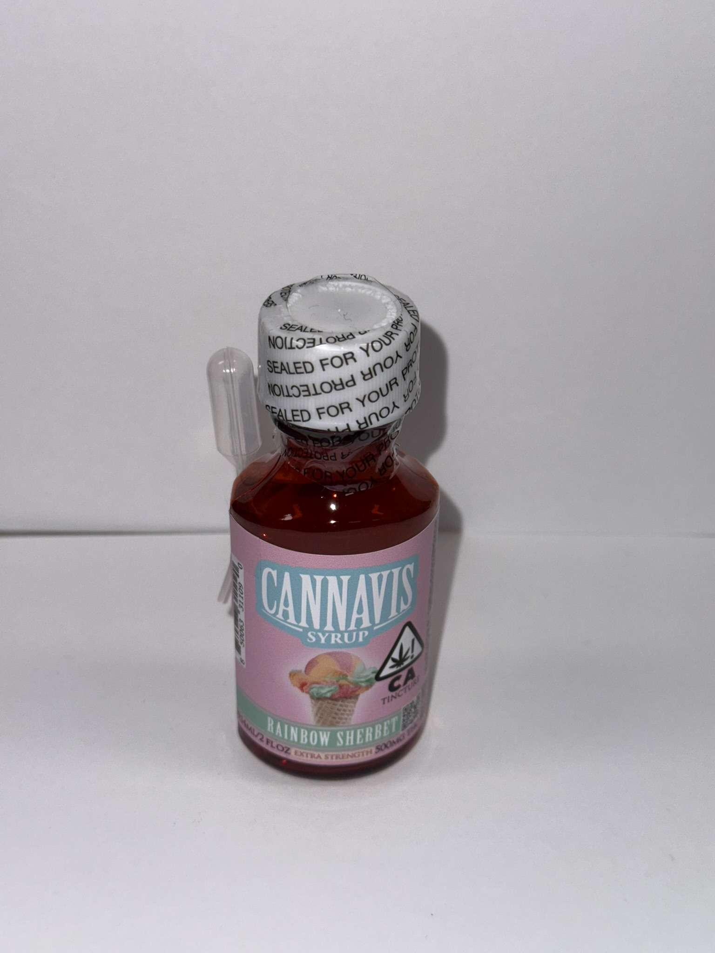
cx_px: 358
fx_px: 1322
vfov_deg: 39.7
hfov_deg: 30.3
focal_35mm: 48
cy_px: 476
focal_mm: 6.76
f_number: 1.78
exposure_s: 1/549
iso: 50
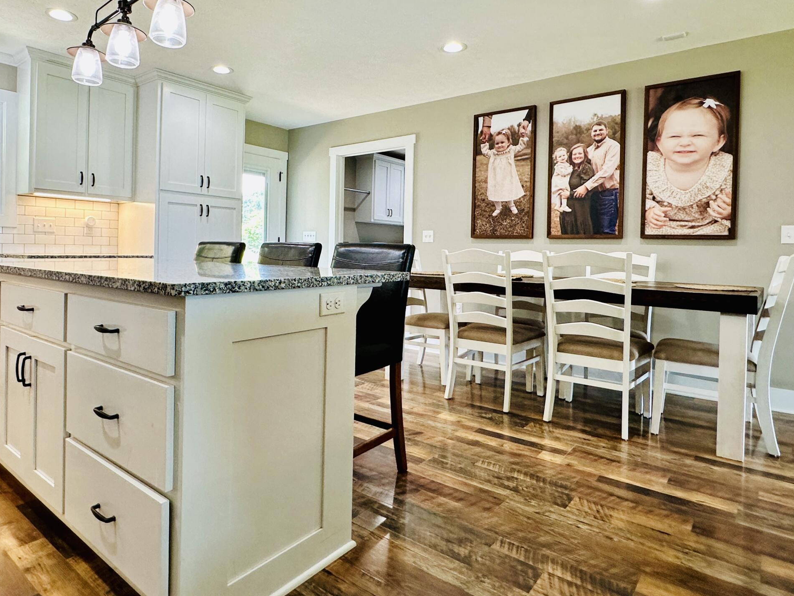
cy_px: 252
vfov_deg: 60.8
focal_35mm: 22
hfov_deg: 76.0
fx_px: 505
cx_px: 346
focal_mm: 2.22
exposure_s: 1/120
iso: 200
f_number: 2.2
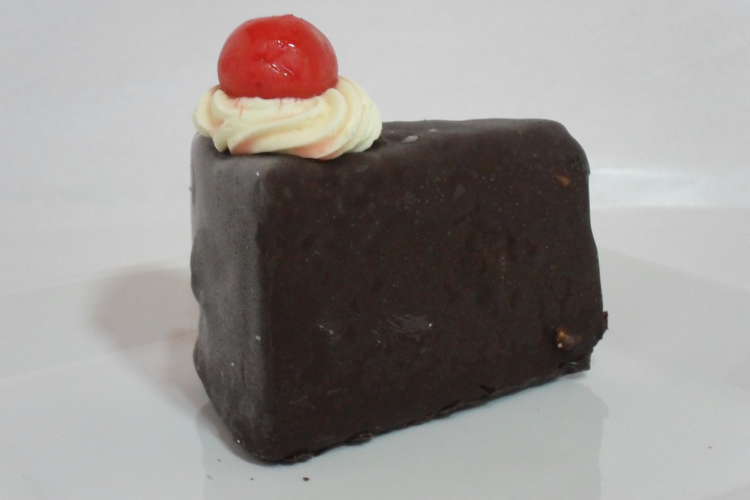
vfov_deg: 19.7
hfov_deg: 29.2
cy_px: 229
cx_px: 375
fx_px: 1437
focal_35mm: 69
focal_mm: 11.7
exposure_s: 1/60
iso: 400
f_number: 4.6
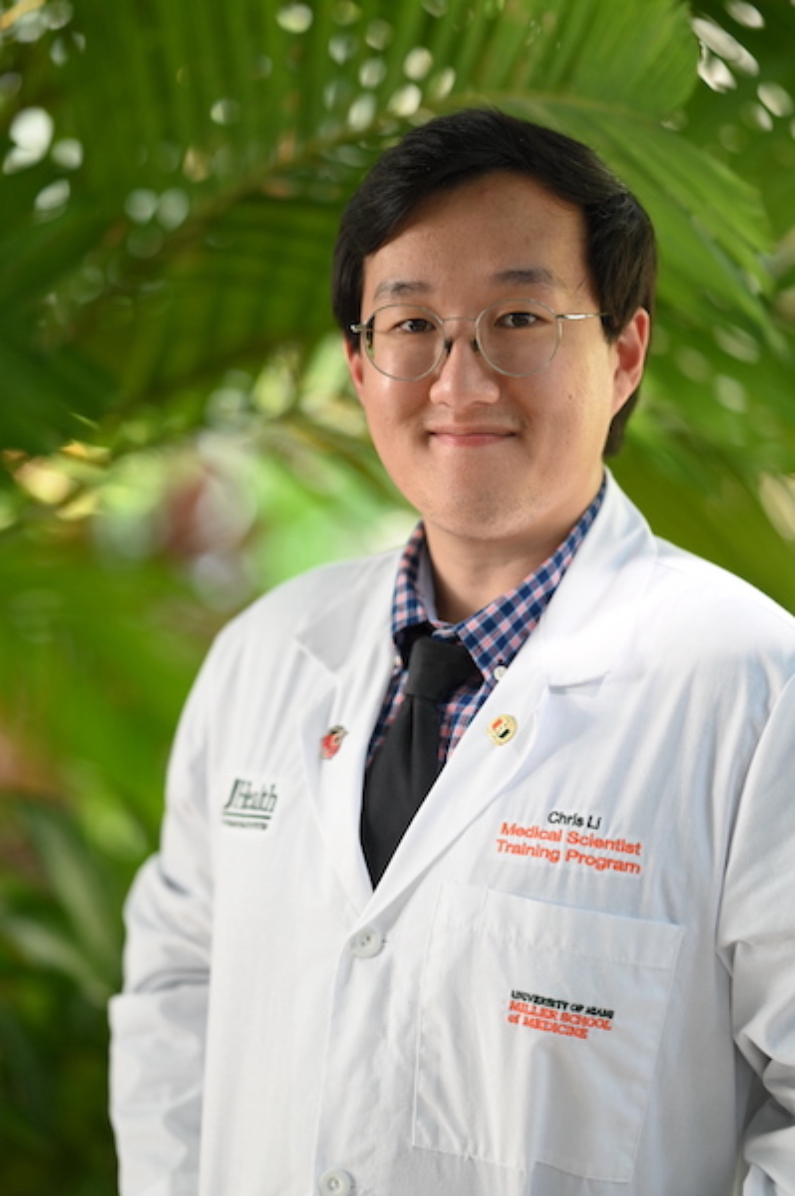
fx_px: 2820
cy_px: 598
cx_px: 398
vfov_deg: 23.9
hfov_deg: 16.0
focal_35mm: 85
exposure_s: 1/160
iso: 250
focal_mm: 85
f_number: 1.8
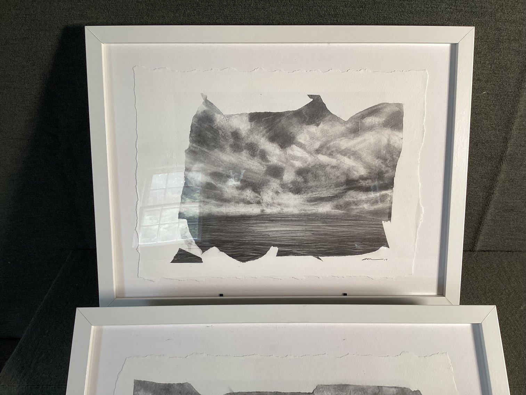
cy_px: 198
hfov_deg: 58.3
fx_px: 471
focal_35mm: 31
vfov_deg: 45.4
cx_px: 263
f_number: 2.4
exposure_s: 1/60
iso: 64
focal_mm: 3.3
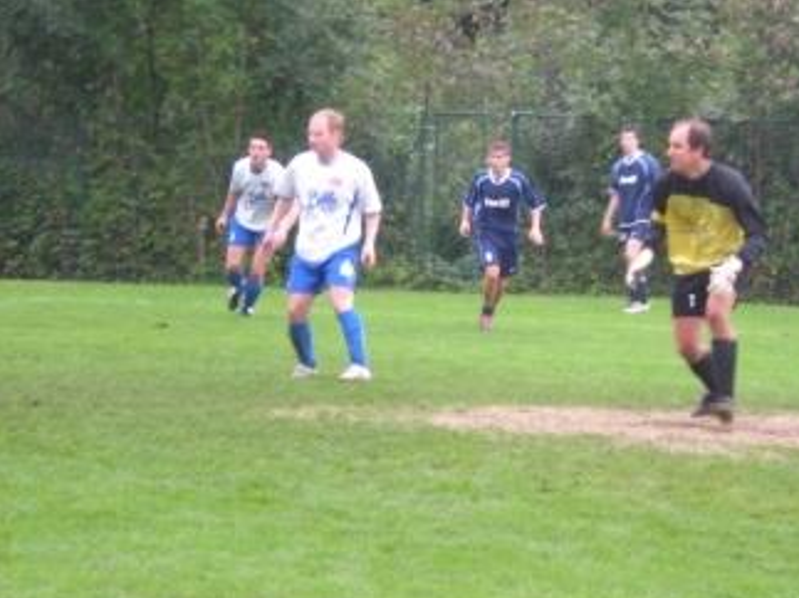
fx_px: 3646
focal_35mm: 158
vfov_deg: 9.4
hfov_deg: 12.5
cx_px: 552
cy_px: 294
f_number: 5.9
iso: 800
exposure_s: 1/52.5
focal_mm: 18.9
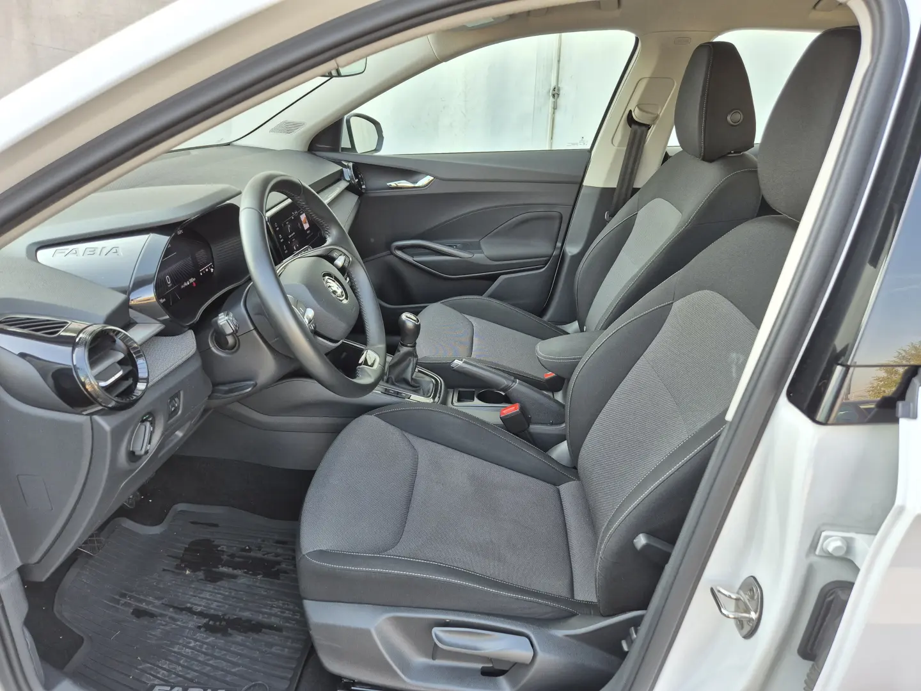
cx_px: 460
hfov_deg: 73.9
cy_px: 346
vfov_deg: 58.9
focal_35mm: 23
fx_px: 612
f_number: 1.8
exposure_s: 1/180
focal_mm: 5.4
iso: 100
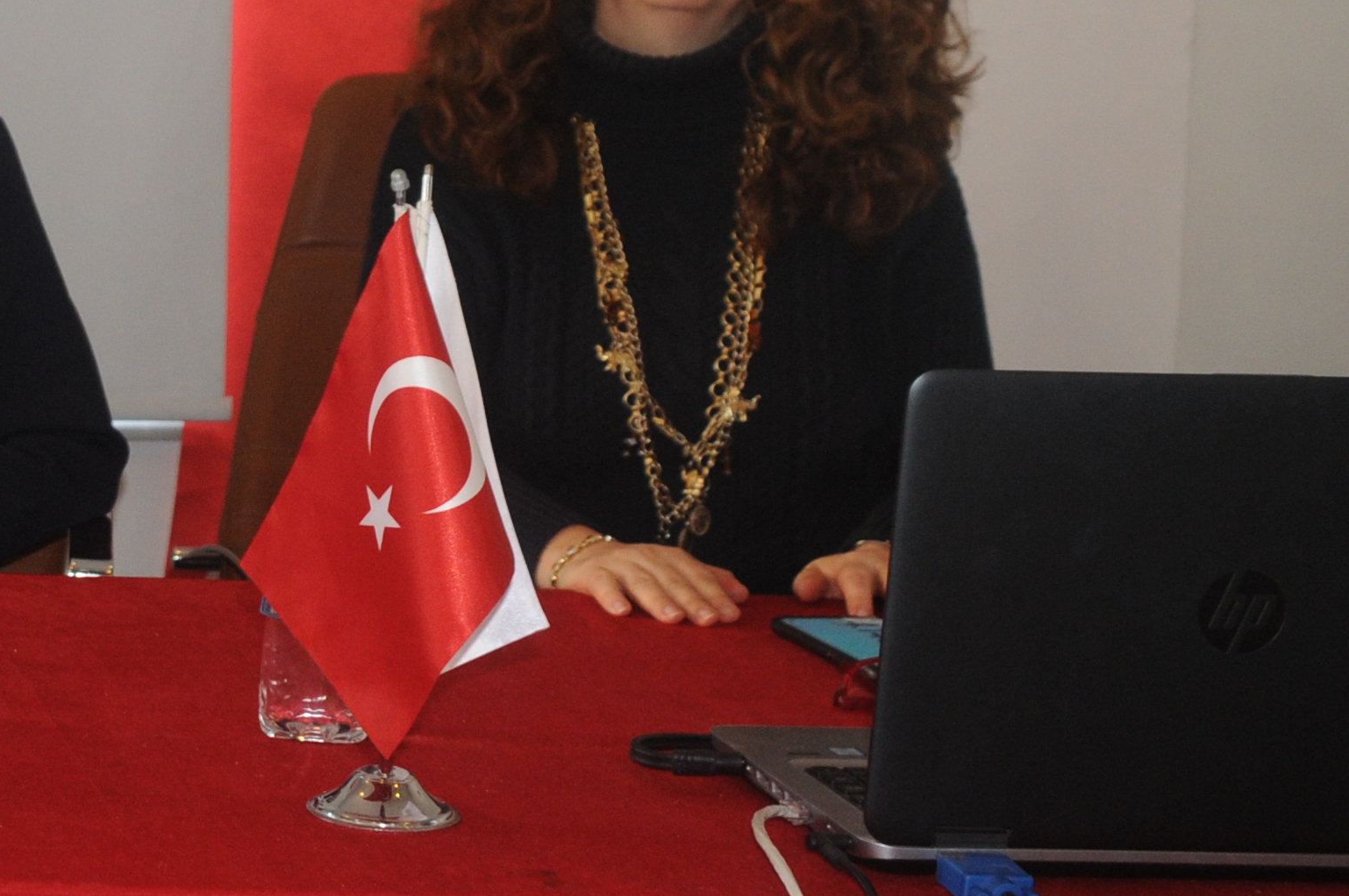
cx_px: -459
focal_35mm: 92
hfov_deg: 20.1
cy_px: 139
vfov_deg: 14.7
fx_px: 3444
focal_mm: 22
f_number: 4.5
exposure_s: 1/60
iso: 500
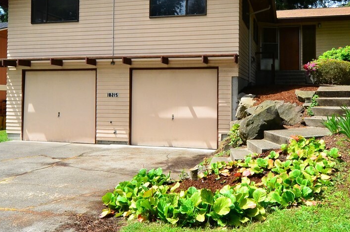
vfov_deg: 36.5
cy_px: 83
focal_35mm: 36
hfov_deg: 53.2
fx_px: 349
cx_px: 184
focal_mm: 10
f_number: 10
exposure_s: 1/500
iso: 500
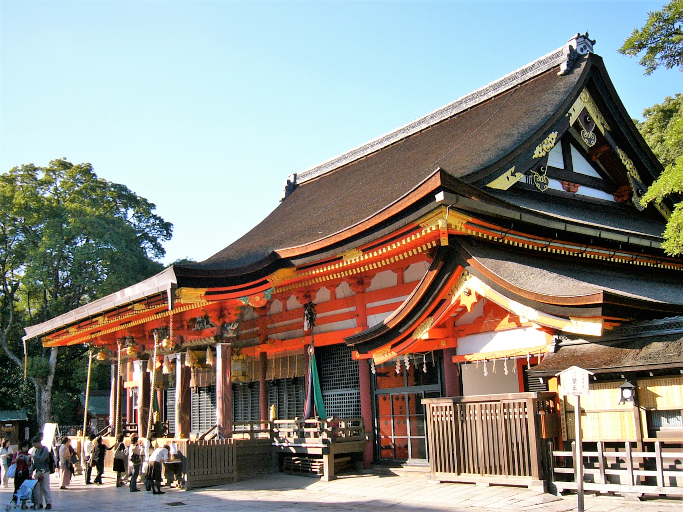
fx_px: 691
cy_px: 256
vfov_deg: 40.7
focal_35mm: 35
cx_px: 342
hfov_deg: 52.6
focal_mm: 5.8
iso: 50
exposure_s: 1/400
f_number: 2.8
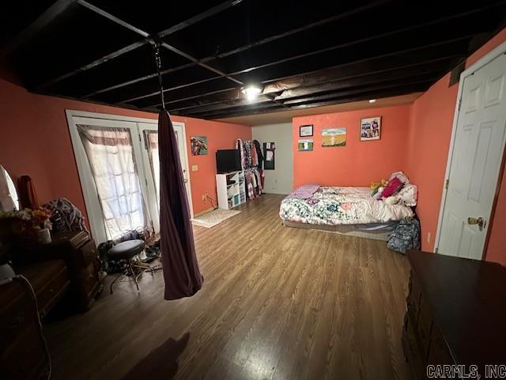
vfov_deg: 85.7
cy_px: 190
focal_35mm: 14
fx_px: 205
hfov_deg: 102.1
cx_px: 253
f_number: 2.2
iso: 1250
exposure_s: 1/40
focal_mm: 2.22
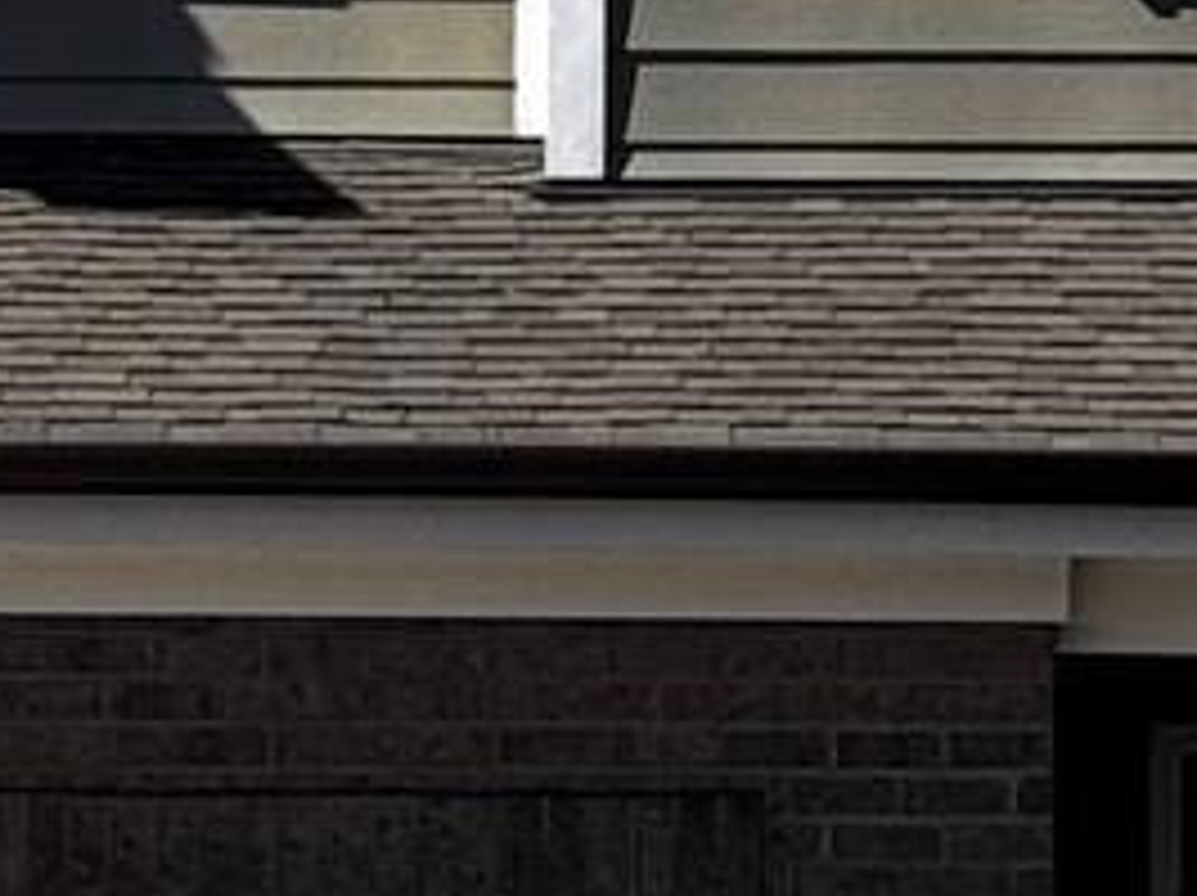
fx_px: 12783
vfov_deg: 4.0
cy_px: 1117
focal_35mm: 370
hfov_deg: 5.4
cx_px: 441
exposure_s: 1/1869
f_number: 1.78
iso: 64
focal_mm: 6.76
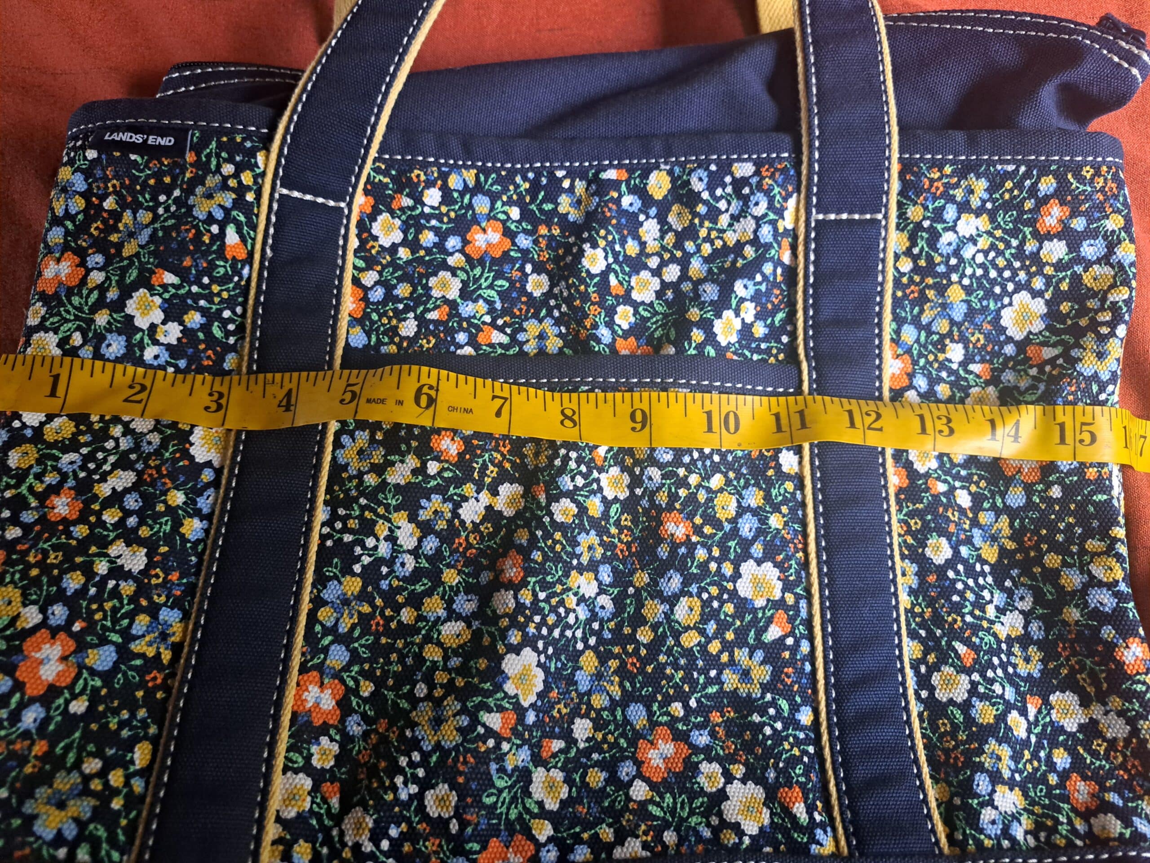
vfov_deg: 56.8
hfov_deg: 71.6
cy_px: 432
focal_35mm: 24
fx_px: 797
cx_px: 575
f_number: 1.8
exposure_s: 1/30
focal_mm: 5.23
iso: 400
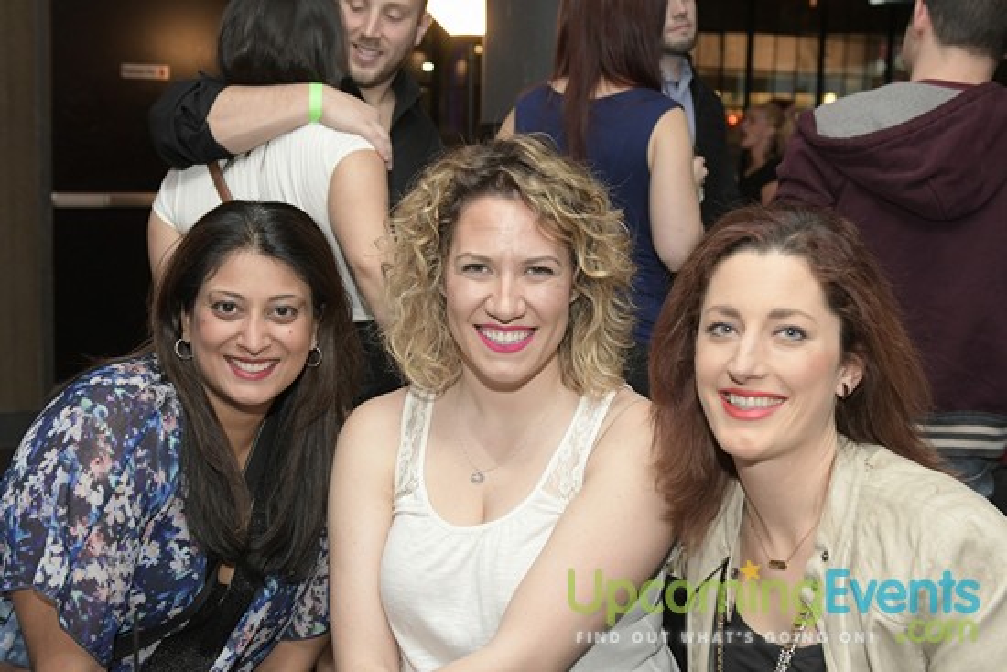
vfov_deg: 26.5
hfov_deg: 38.9
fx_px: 1427
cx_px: 504
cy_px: 336
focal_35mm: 51
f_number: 4
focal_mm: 34
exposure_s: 1/100
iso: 2000
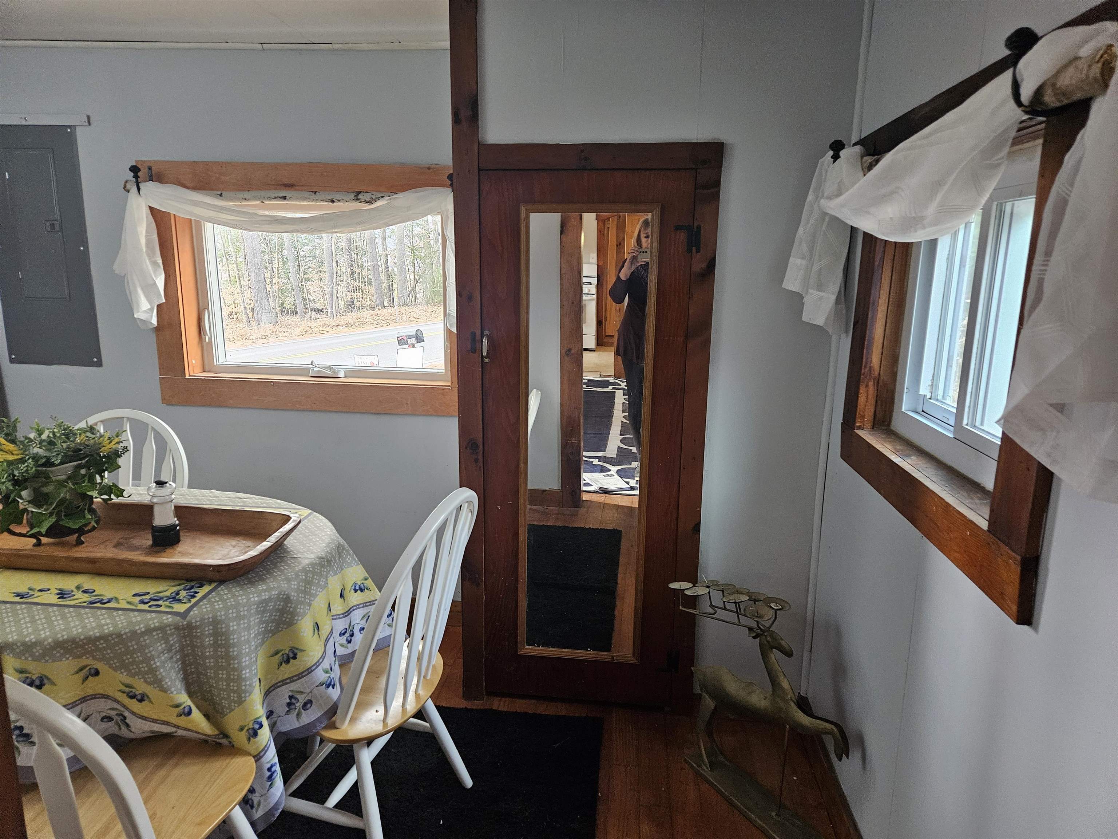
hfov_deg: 73.9
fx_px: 743
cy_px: 420
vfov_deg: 58.9
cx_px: 559
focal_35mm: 23
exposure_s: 1/120
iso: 800
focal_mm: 5.4
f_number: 1.8
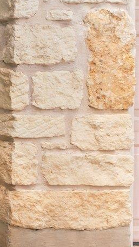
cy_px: 30
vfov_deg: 22.2
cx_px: -391
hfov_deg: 8.3
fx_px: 616
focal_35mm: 94
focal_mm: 20
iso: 500
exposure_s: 1/250
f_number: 8
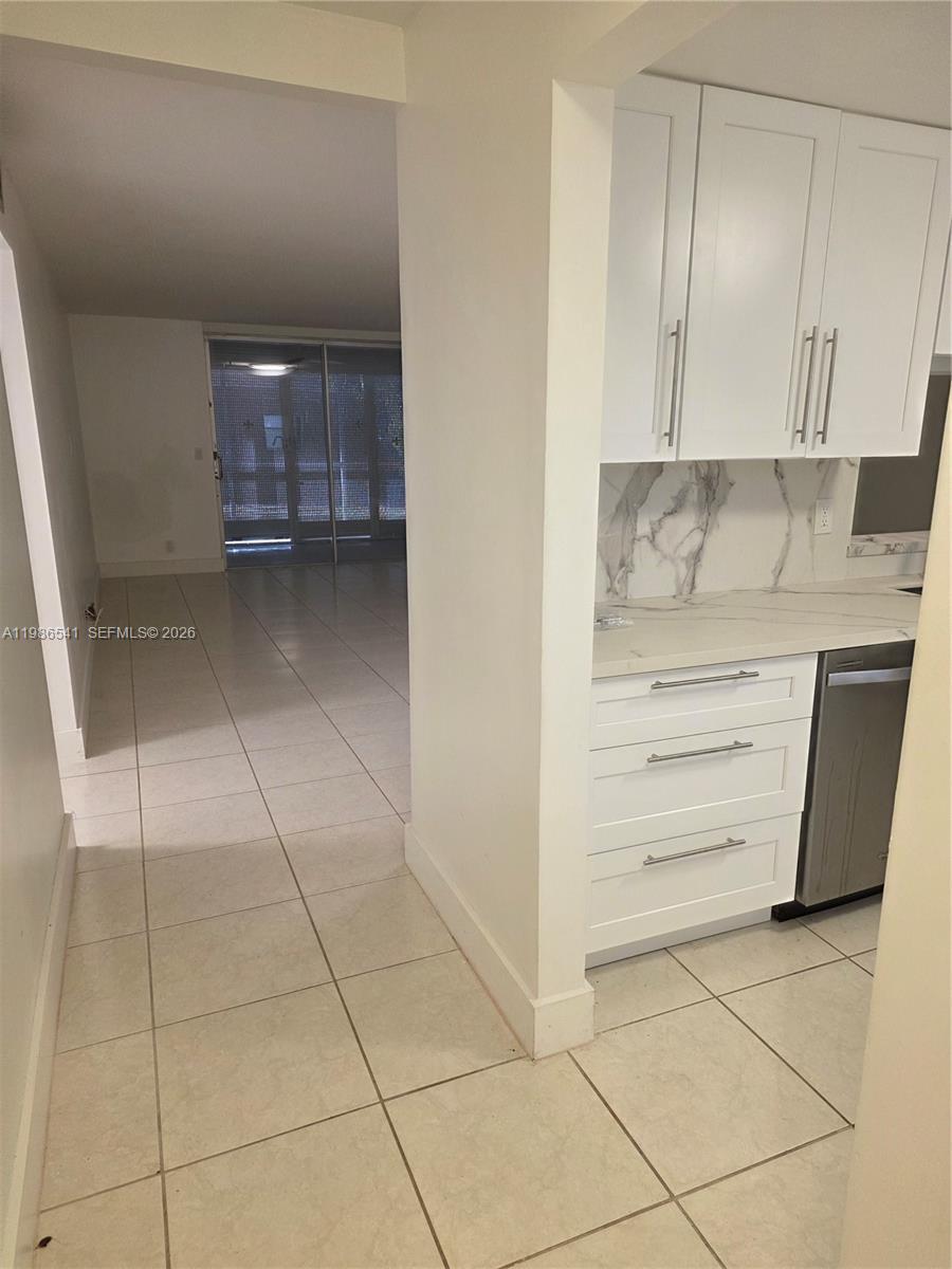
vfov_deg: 73.9
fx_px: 843
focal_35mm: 23
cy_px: 634
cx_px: 476
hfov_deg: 58.9
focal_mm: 6.3
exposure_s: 1/120
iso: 320
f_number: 1.7
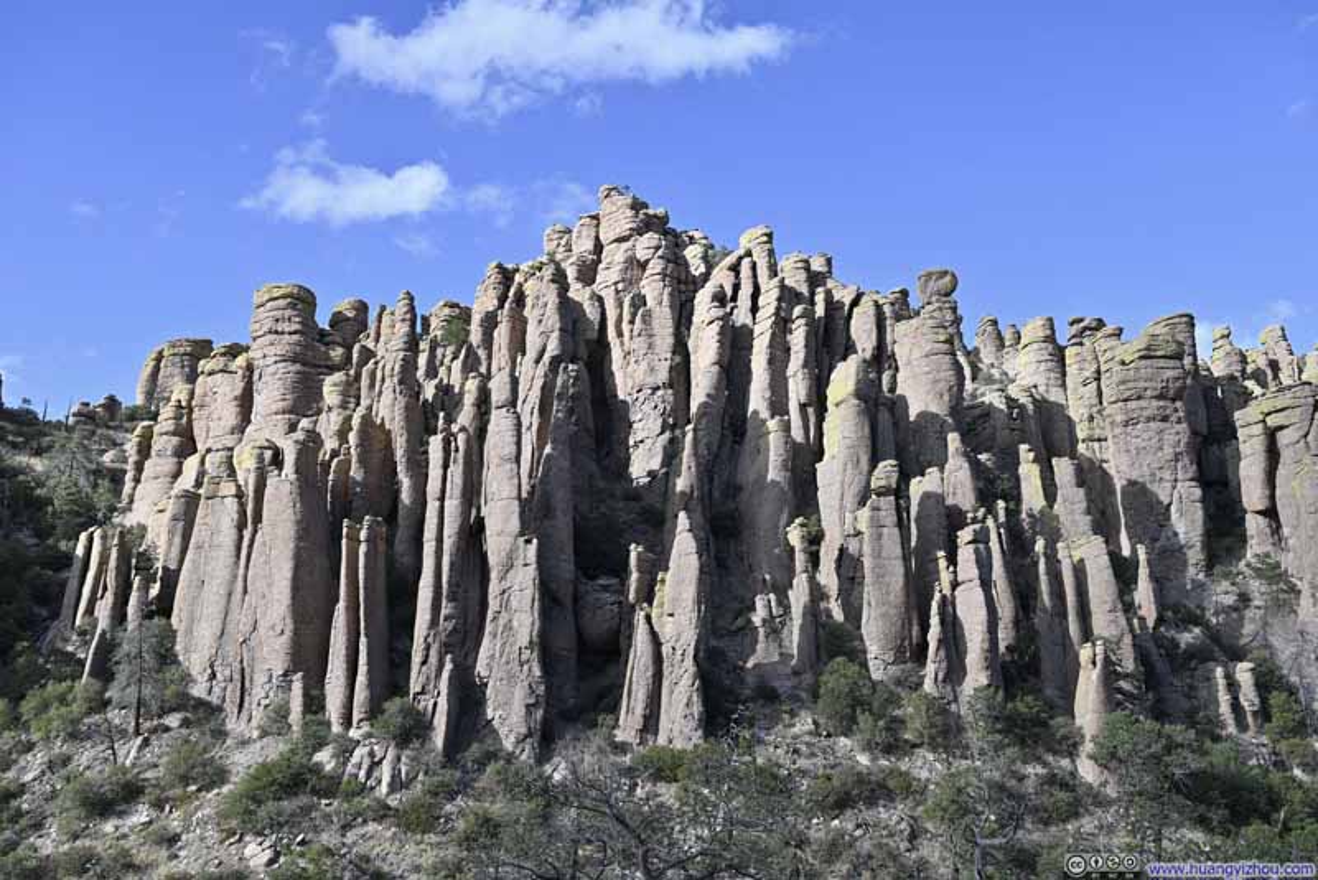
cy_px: 440
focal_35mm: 35
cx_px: 659
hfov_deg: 54.4
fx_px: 1282
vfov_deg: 37.9
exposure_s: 1/640
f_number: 5
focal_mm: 35
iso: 100
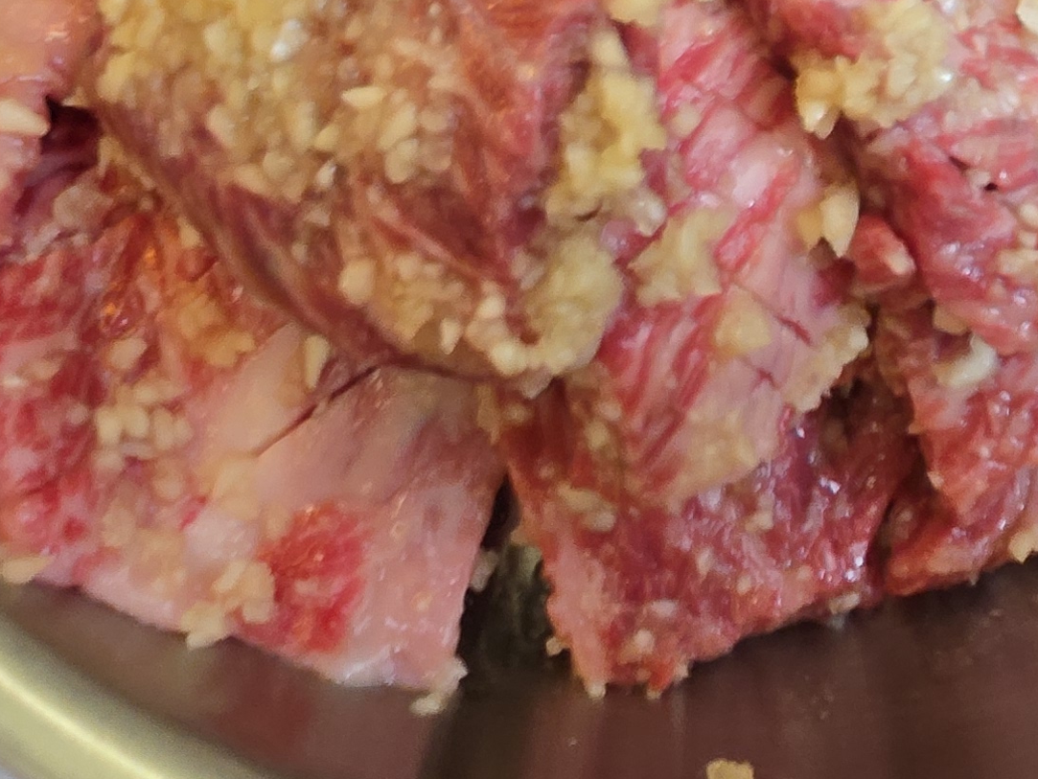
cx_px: 687
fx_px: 1440
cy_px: -66
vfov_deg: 27.8
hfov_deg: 39.2
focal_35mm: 48
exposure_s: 1/60
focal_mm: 1.7
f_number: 2.2
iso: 80
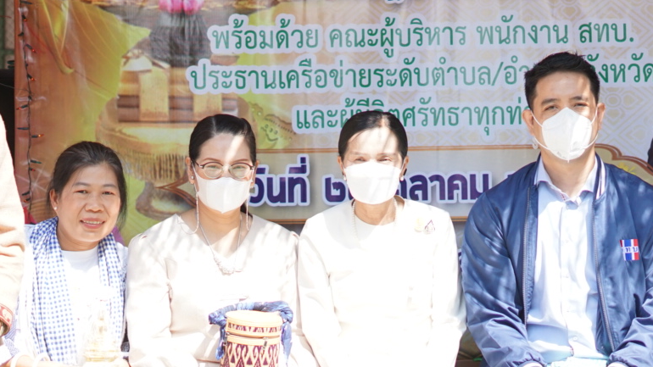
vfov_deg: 11.0
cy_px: 120
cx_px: 399
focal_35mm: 110
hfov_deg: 19.4
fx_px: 1905
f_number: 1.8
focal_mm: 50
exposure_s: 1/4000
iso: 400
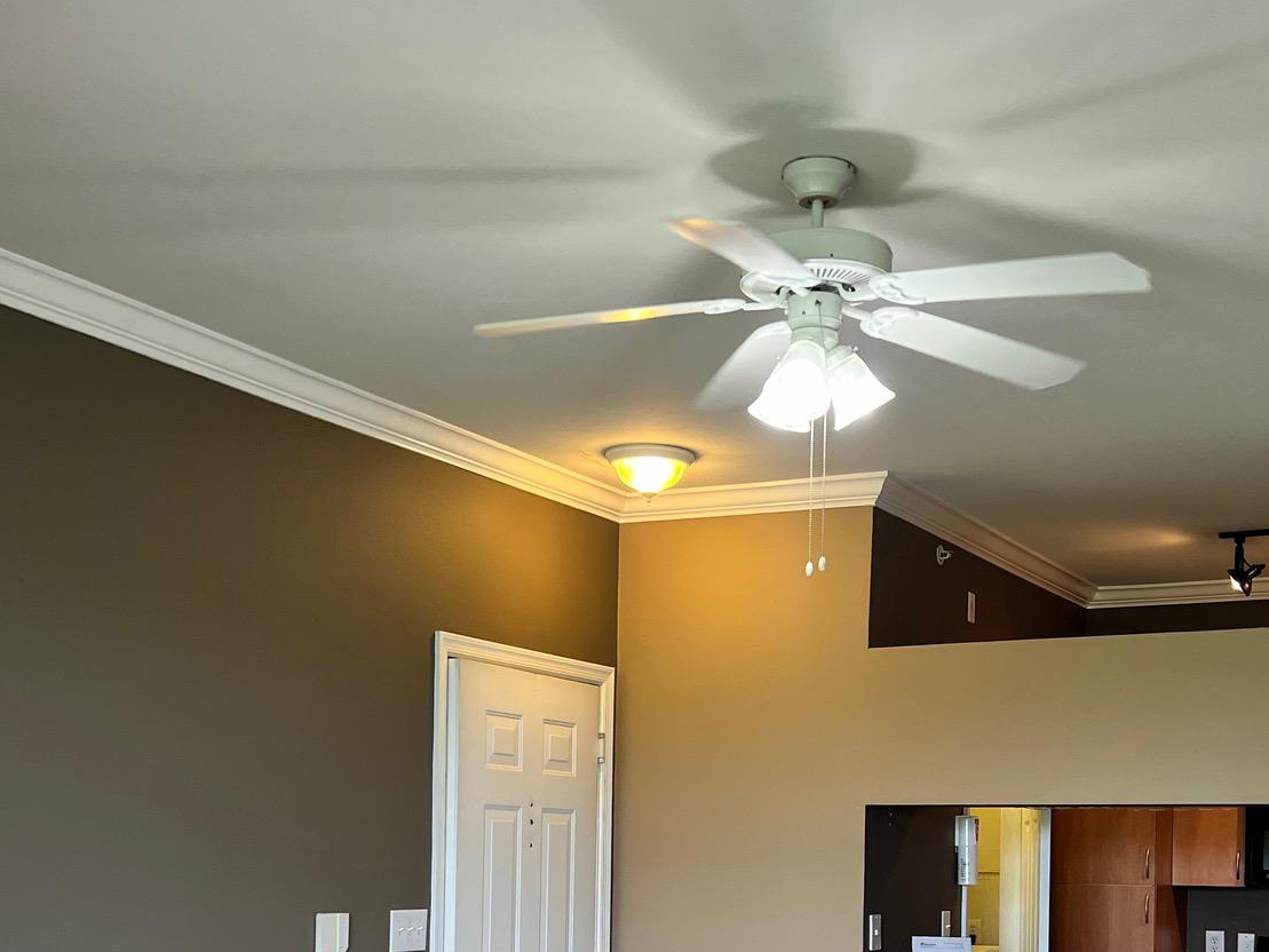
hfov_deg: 39.7
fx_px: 1760
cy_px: 844
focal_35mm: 48
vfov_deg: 29.1
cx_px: 642
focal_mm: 5.7
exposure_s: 1/120
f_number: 1.5
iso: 80
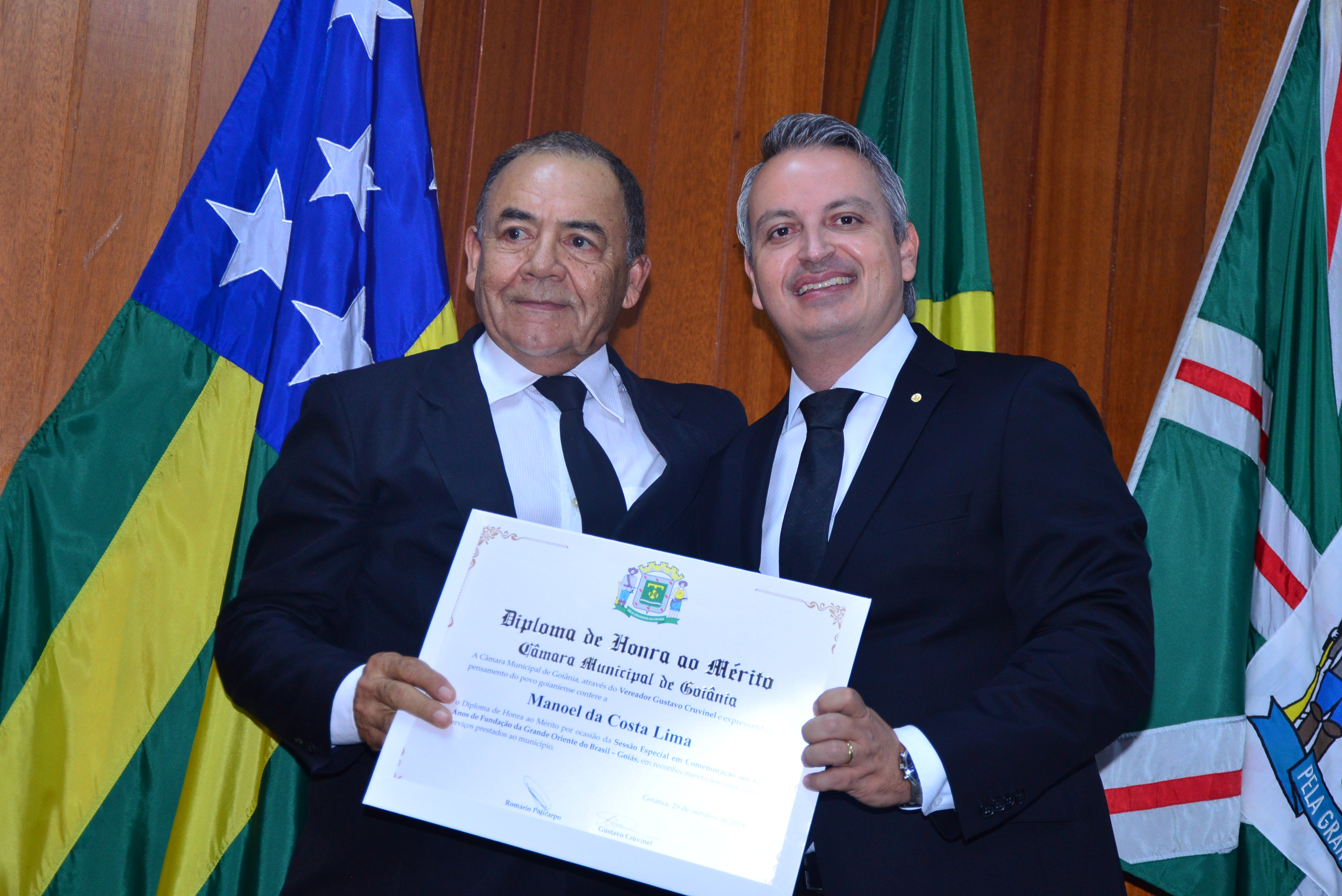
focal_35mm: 70
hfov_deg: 28.8
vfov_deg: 19.5
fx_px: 2610
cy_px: 448
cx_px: 671
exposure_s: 1/100
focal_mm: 70
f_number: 5.3
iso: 1600
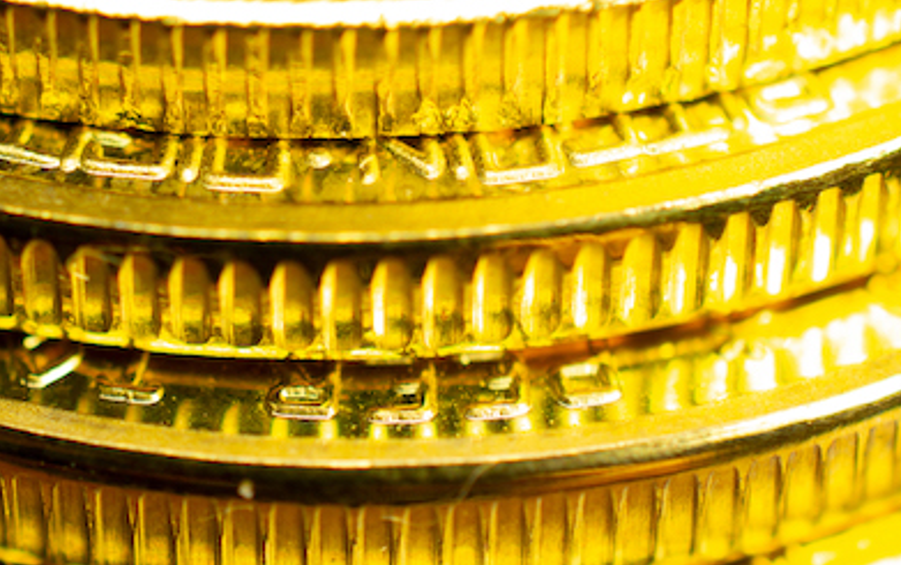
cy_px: 93
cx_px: 353
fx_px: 3072
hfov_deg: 16.7
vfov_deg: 10.5
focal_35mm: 125
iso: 100
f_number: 6.3
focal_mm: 40
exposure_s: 1/6
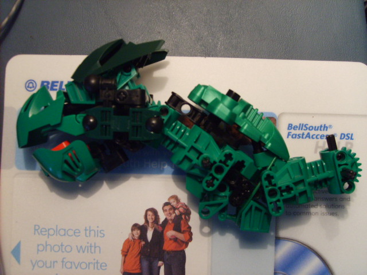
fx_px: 371
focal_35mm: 35
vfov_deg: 40.7
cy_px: 138
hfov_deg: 52.6
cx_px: 184
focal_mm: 5.8
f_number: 2.8
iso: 140
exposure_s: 1/30
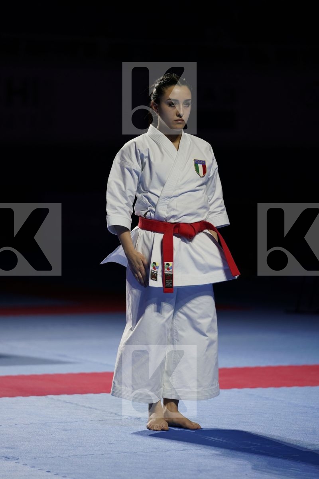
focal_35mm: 162
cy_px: 240
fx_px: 2153
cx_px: 160
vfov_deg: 12.7
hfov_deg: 8.5
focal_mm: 162
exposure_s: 1/500
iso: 400
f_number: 2.8
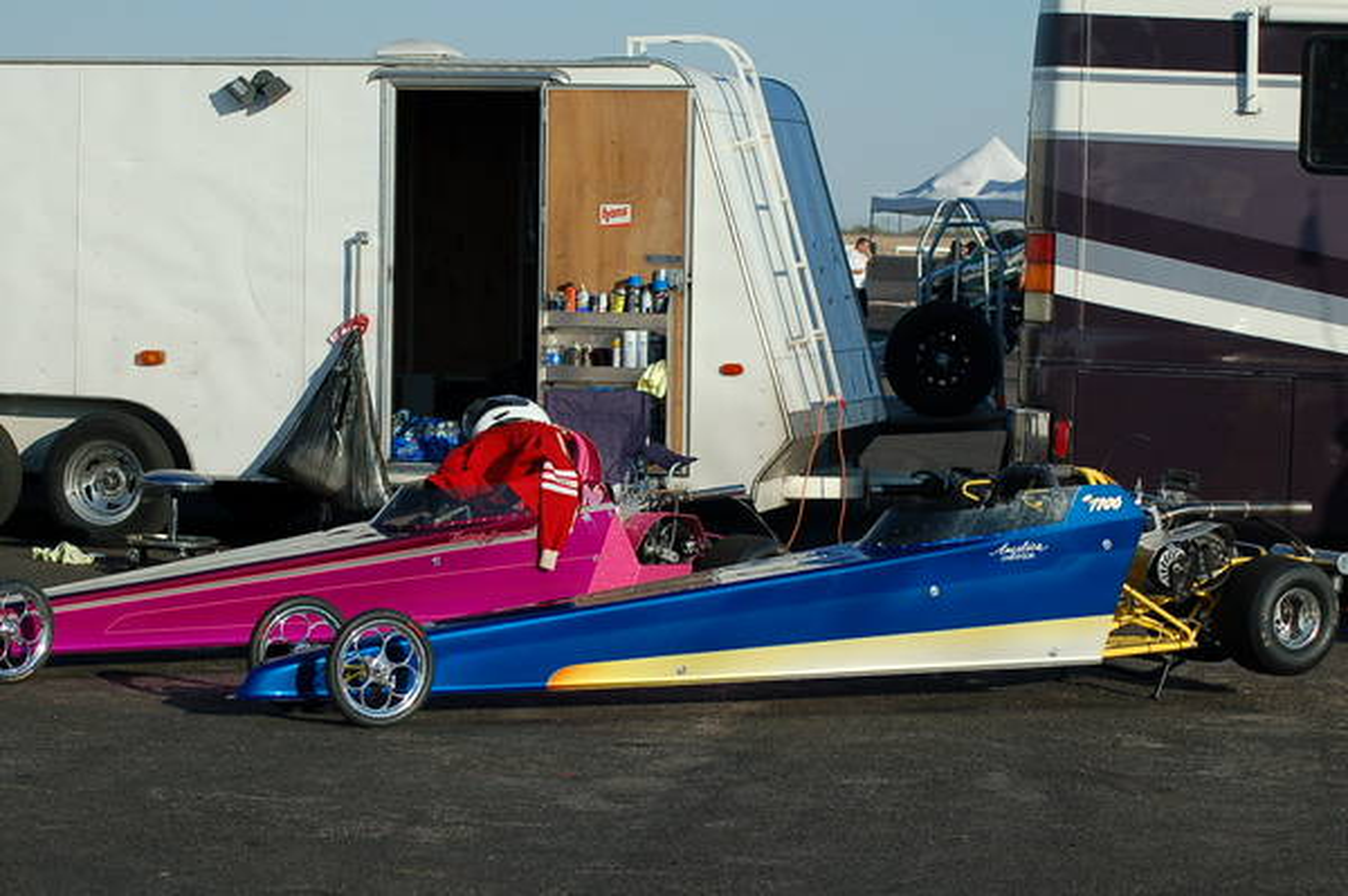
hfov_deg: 19.5
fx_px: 3928
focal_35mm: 105
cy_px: 448
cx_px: 674
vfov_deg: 13.0
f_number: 6.3
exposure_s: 1/640
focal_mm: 70
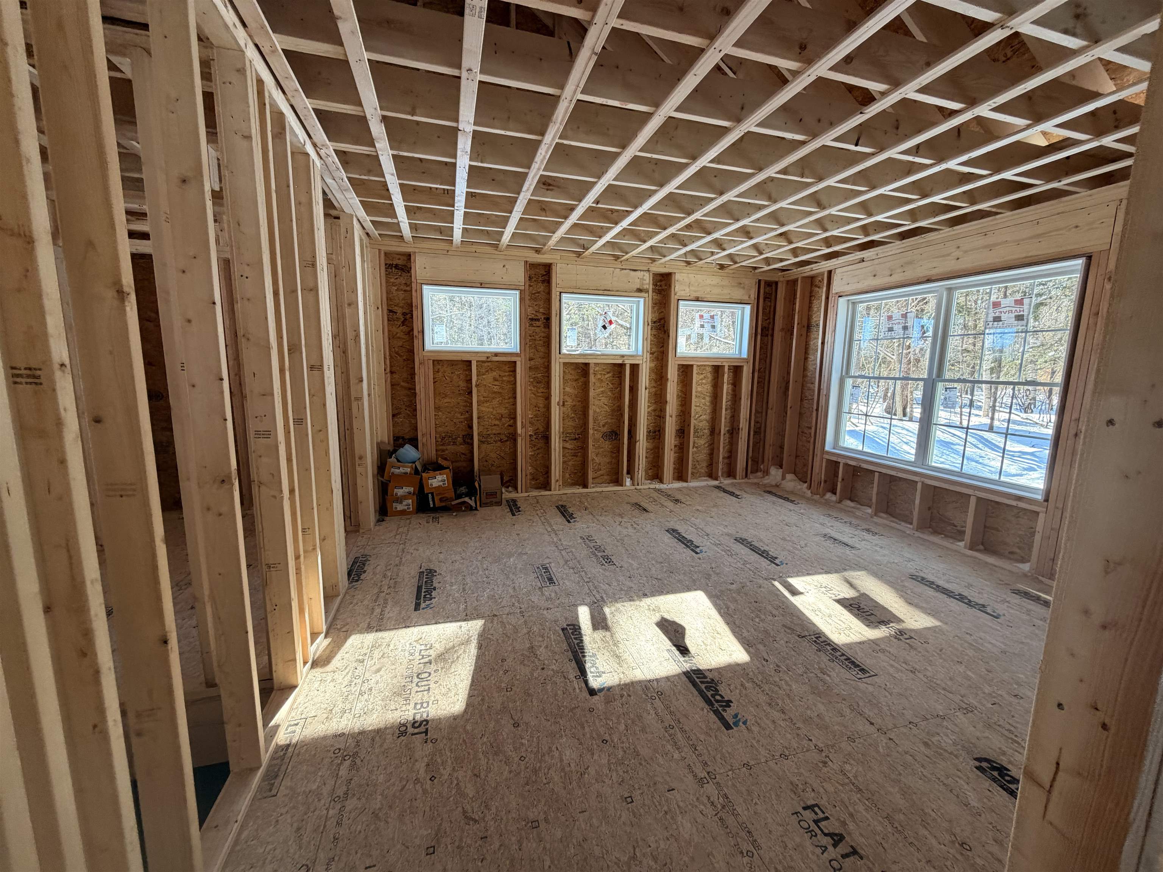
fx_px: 470
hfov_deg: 102.1
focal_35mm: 14
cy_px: 436
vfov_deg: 85.7
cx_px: 582
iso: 125
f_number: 2.2
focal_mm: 2.22
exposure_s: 1/121
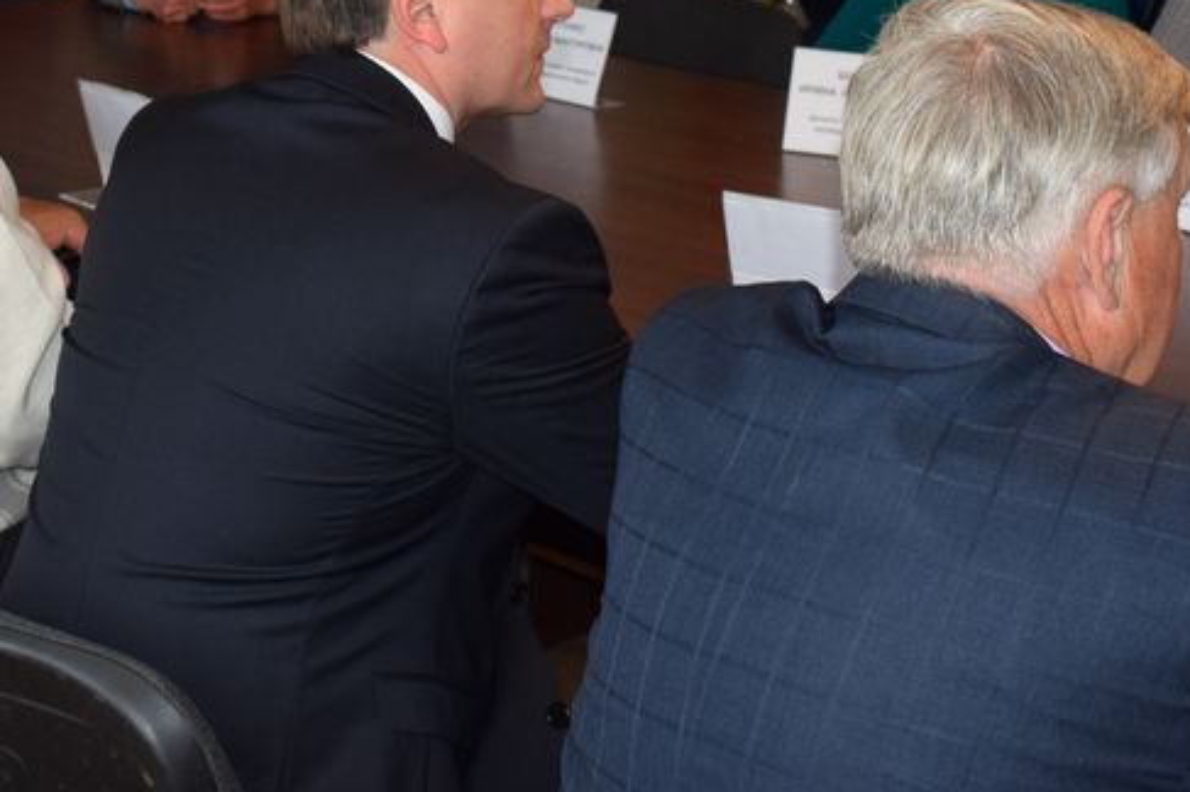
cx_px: 430
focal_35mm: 71
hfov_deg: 28.3
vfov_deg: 18.3
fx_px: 2345
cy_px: -116
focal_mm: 18
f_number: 5
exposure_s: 1/100
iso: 800
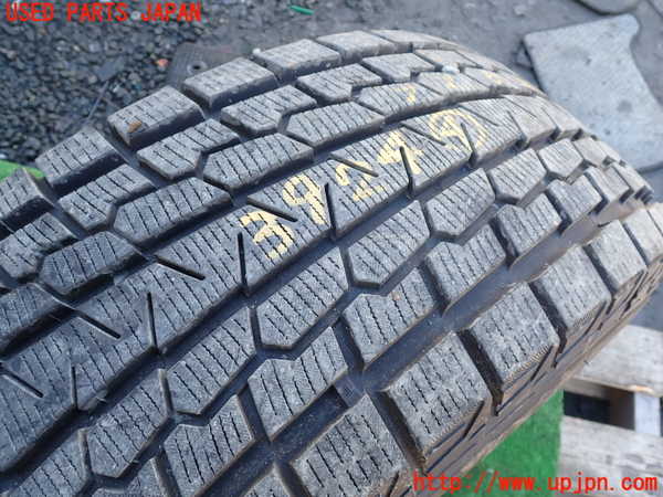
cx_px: 332
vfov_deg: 46.8
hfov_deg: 60.0
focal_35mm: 30
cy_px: 248
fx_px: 575
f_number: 3.2
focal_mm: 5.4
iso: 100
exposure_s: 1/60
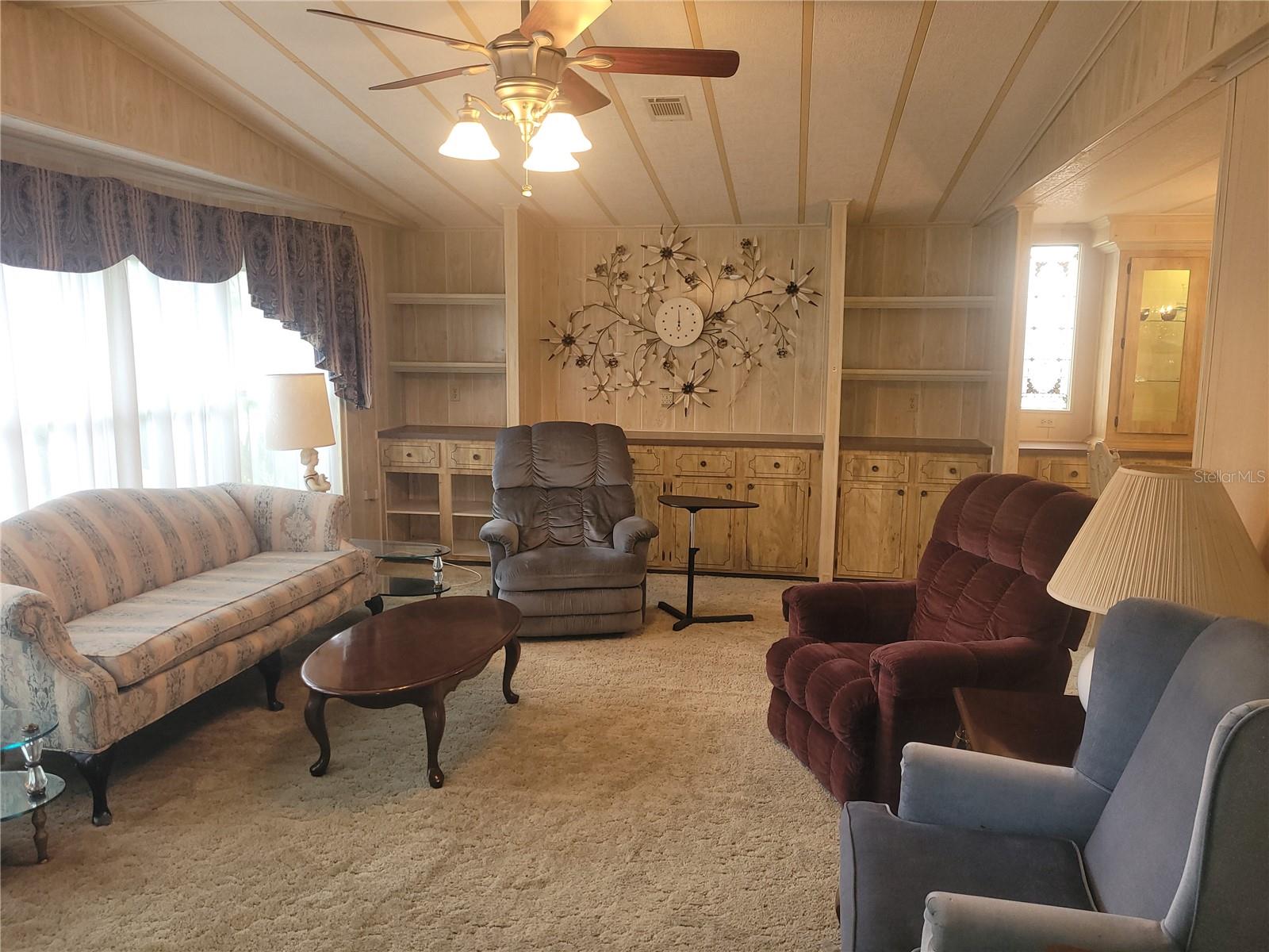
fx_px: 953
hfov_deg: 67.3
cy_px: 476
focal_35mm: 26
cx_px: 634
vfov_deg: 53.1
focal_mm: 5.4
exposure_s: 1/30
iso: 100
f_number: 1.8
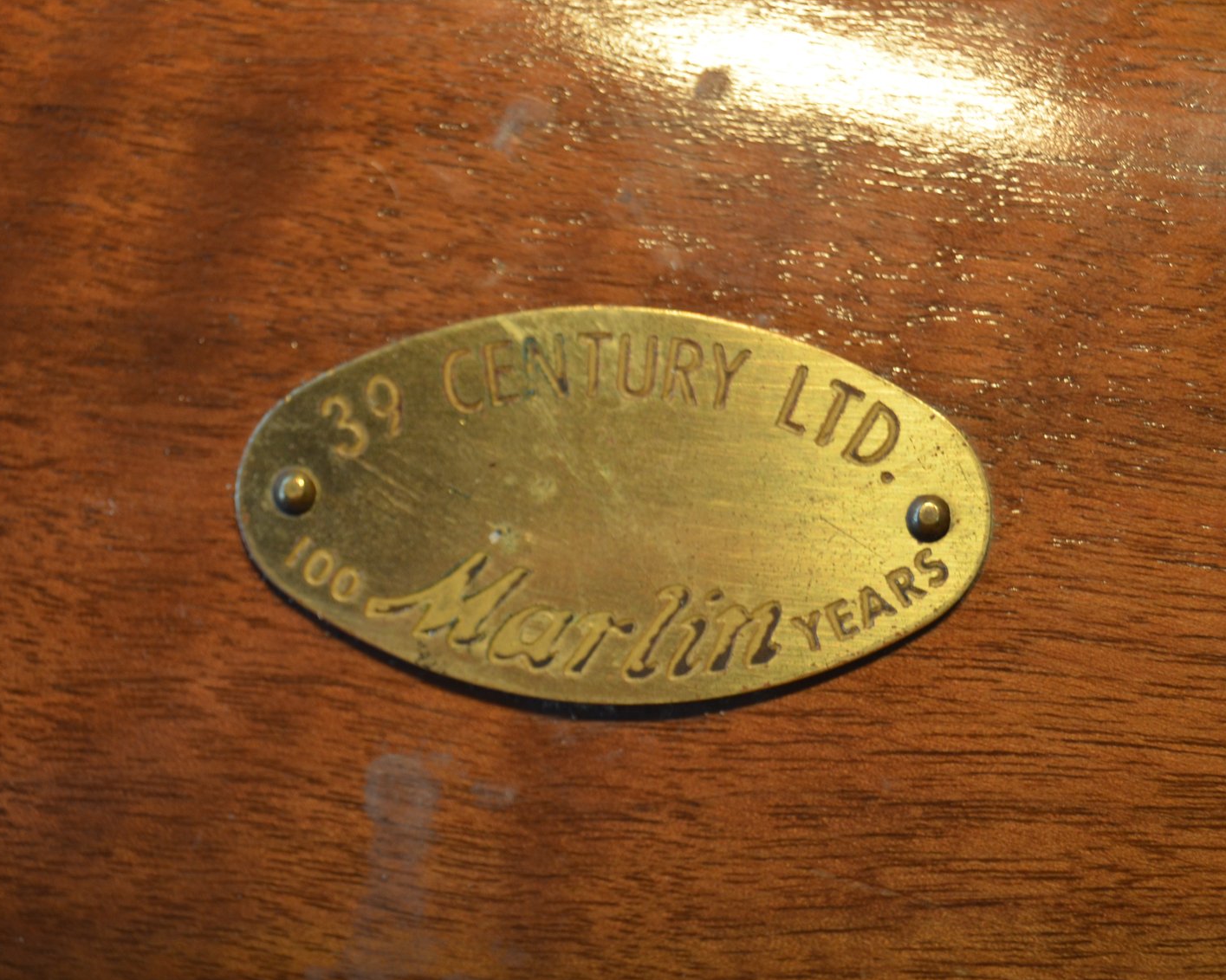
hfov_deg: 20.5
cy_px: 490
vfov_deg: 16.4
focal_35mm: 94
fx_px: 3395
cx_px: 639
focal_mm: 55
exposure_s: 1/80
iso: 400
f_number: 5.6
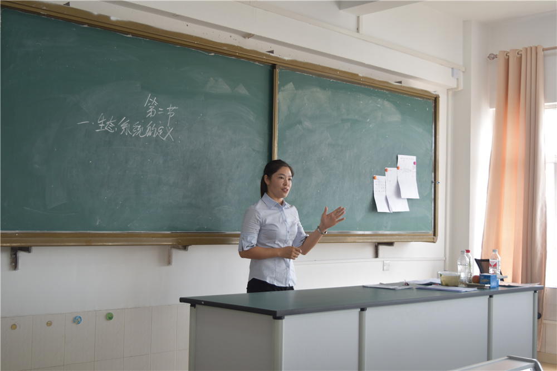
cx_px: 278
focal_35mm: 46
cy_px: 186
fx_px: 719
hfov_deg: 42.3
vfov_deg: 28.9
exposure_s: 1/60
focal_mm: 31
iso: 220
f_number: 4.2
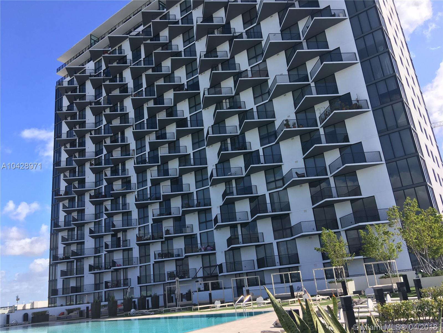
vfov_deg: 48.2
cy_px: 166
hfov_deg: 61.7
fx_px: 371
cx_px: 222
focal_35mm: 29
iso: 25
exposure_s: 1/864
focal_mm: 4.15
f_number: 2.2
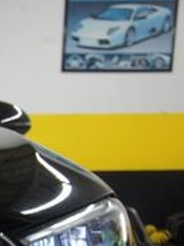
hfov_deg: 10.8
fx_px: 842
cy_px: 284
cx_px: -239
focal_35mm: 119
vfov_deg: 16.0
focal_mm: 23
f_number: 4
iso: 400
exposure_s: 1/40
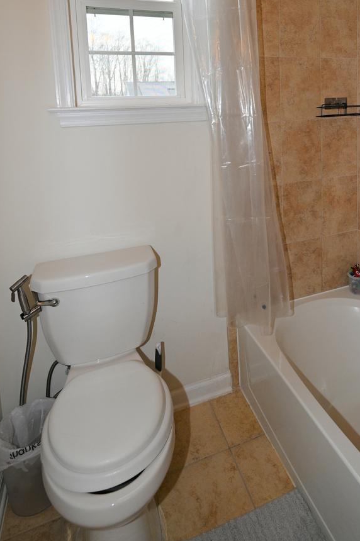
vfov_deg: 67.4
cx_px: 245
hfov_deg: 50.1
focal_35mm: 25
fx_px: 376
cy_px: 141
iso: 160
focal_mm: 14
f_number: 4
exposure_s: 1/200
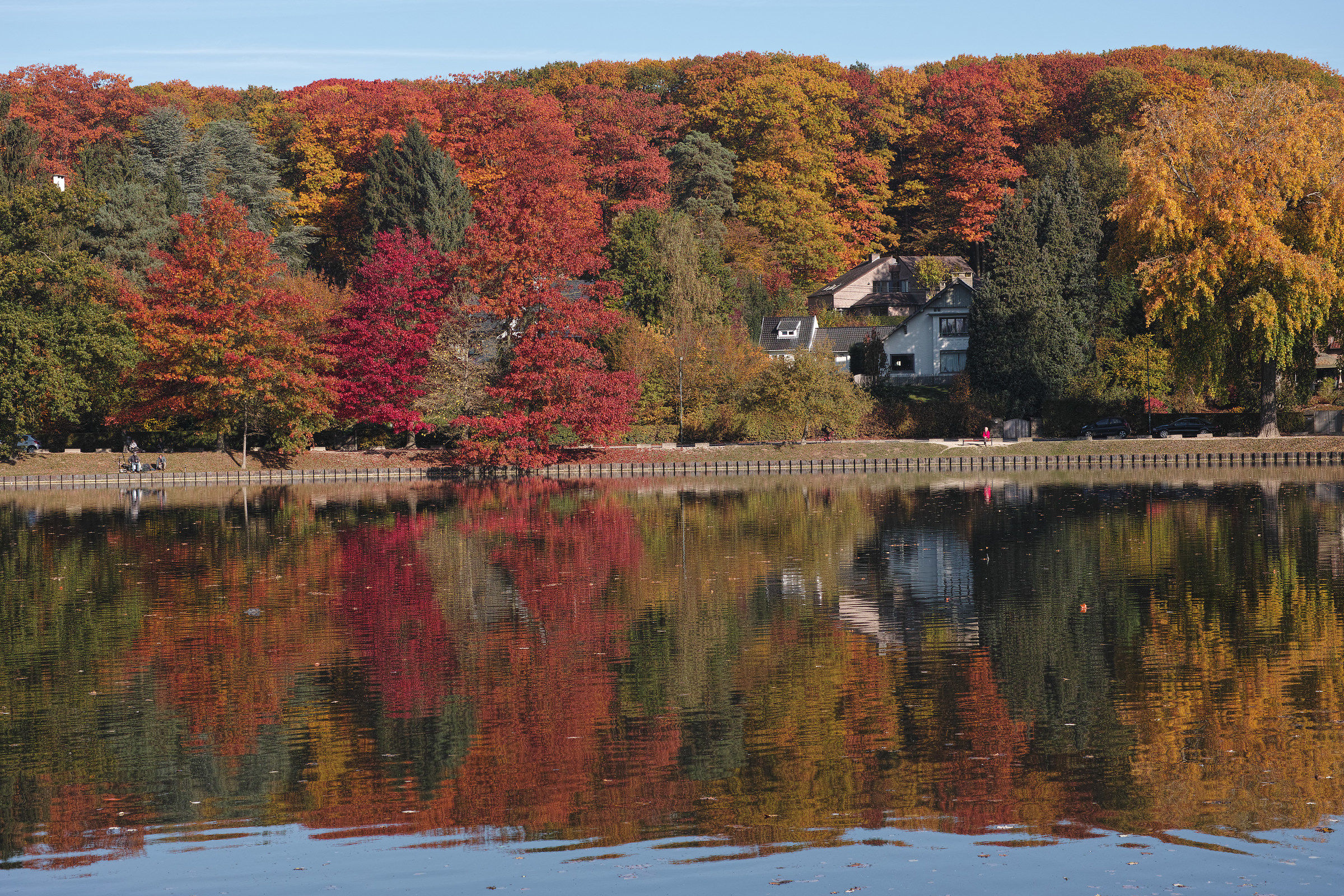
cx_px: 672
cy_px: 448
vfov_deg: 18.2
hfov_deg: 27.0
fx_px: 2800
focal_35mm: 75
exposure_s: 1/125
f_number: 8
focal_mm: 50
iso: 100
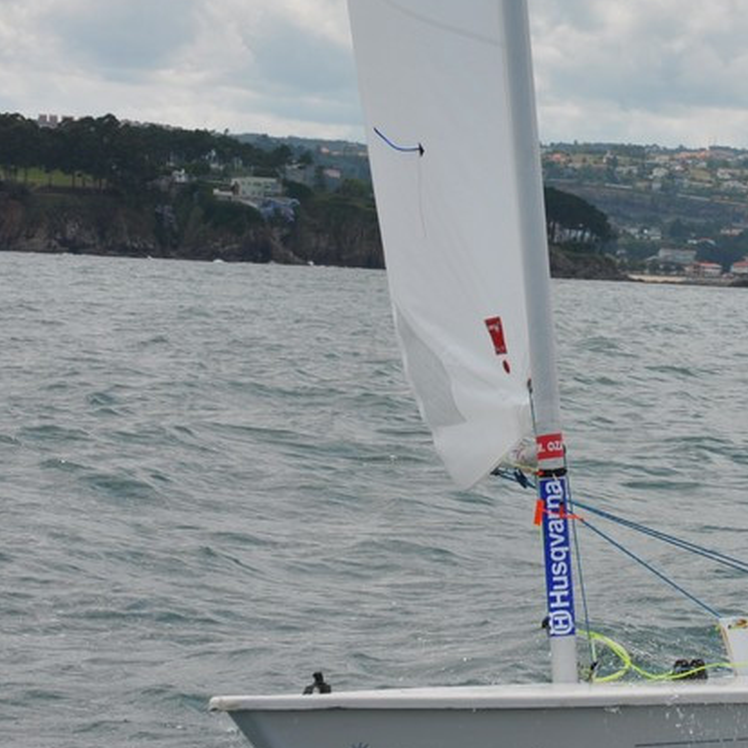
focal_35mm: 136
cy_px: 287
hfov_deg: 12.8
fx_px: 3321
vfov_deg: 12.8
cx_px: 618
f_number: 9
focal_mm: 55
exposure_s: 1/320
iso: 100
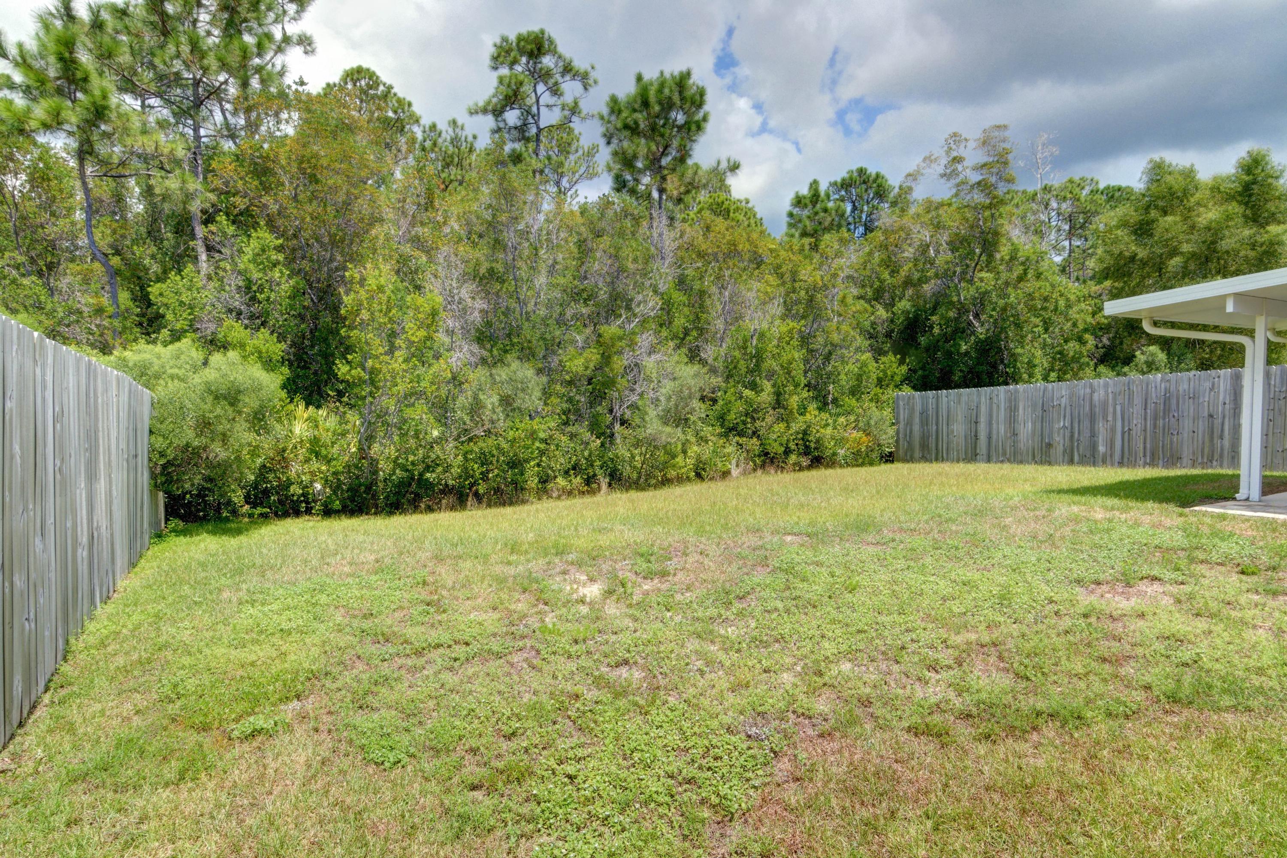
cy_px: 429
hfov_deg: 86.9
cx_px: 644
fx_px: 679
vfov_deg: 64.5
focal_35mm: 19
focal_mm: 13
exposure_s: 1/250
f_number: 20
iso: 100
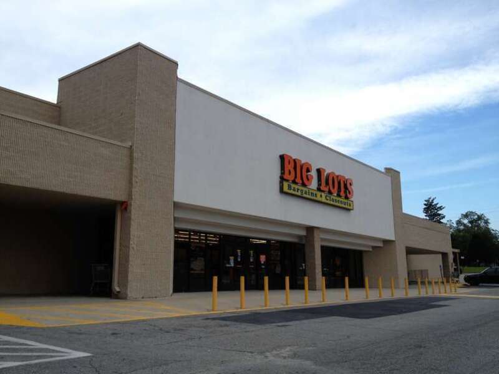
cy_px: 187
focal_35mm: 35
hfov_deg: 52.6
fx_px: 505
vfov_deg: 40.7
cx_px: 250
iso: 64
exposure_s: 1/717
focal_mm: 4.28
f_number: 2.4
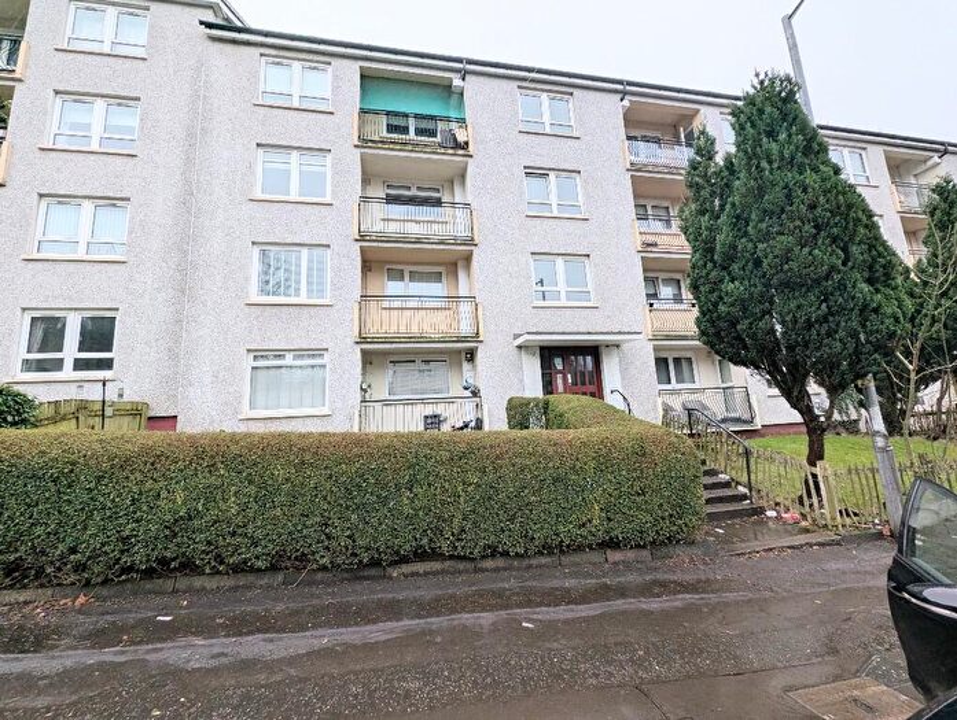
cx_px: 478
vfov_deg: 90.1
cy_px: 360
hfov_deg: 106.1
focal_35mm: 13
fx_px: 360
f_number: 2.2
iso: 46
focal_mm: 1.95
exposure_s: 1/146
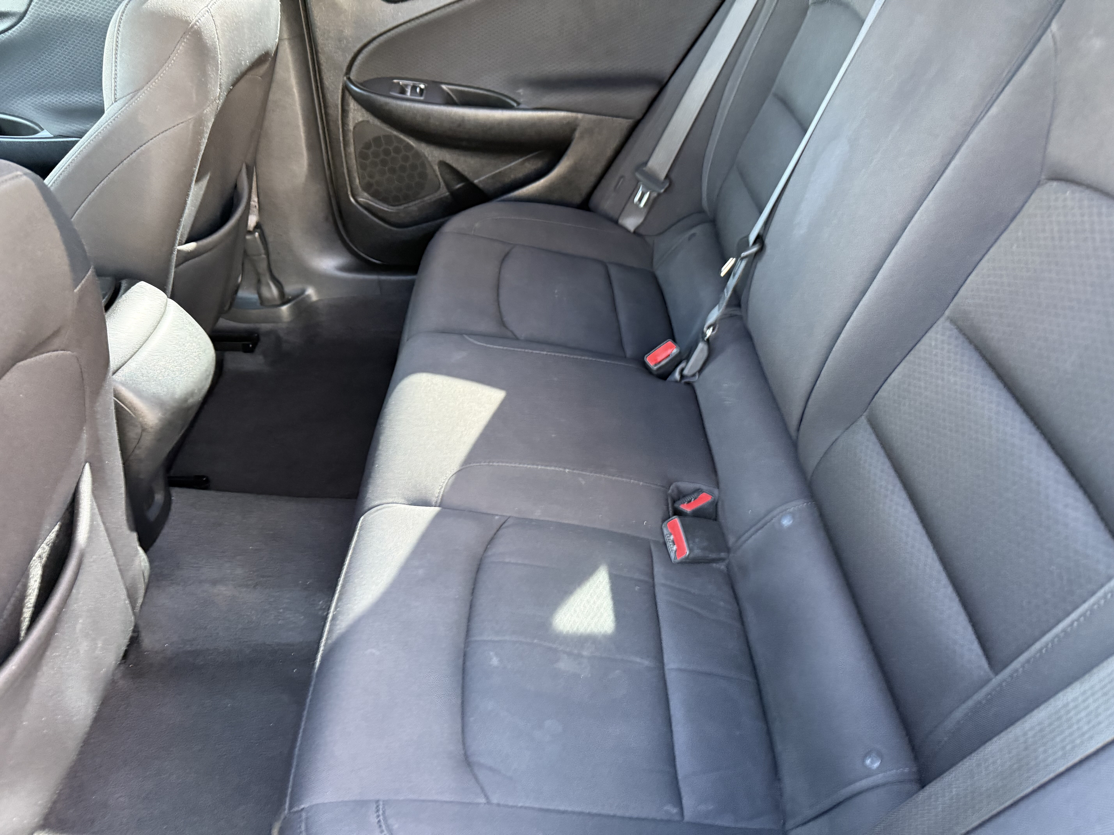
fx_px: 772
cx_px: 557
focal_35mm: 24
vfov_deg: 56.8
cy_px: 418
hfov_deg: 71.6
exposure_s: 1/60
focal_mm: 6.76
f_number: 1.78
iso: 500
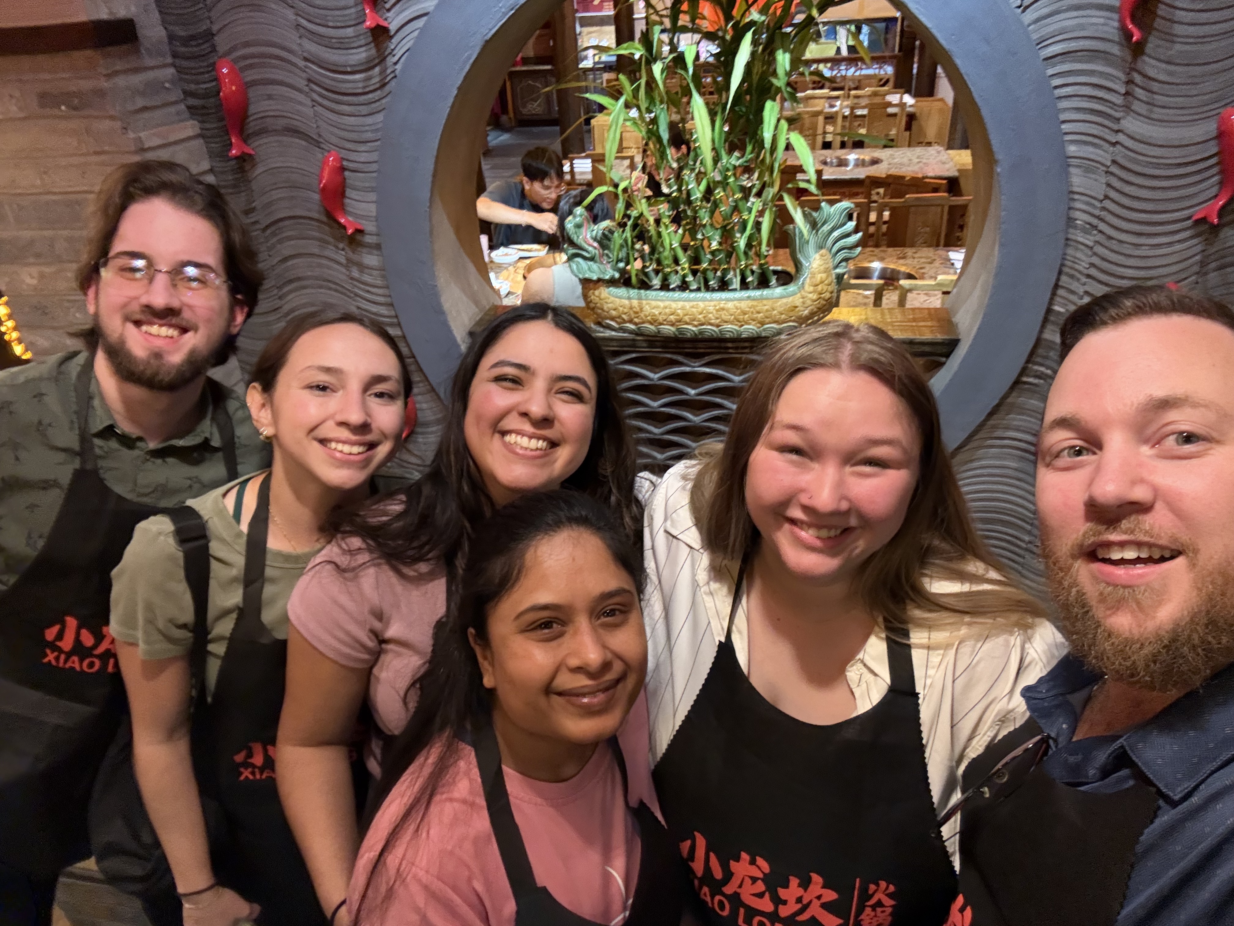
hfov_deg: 73.9
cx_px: 617
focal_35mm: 23
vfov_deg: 58.9
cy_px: 463
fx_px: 820
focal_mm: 2.69
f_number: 1.9
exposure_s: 1/30
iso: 320
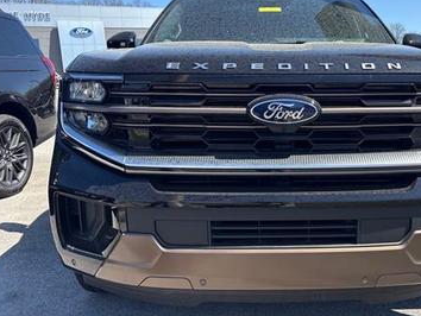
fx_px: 450
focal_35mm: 37
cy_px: 141
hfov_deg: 49.5
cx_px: 270
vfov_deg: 38.7
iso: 50
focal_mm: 5.96
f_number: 1.6
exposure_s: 1/1420
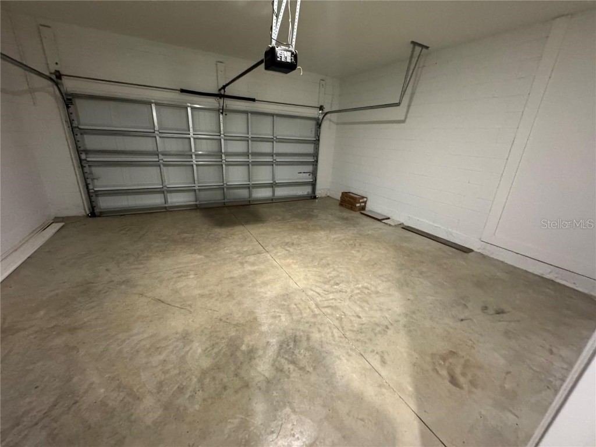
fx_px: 241
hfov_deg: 102.1
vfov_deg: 85.7
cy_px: 224
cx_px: 298
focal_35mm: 14
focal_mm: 2.22
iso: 1000
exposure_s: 1/60
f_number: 2.2
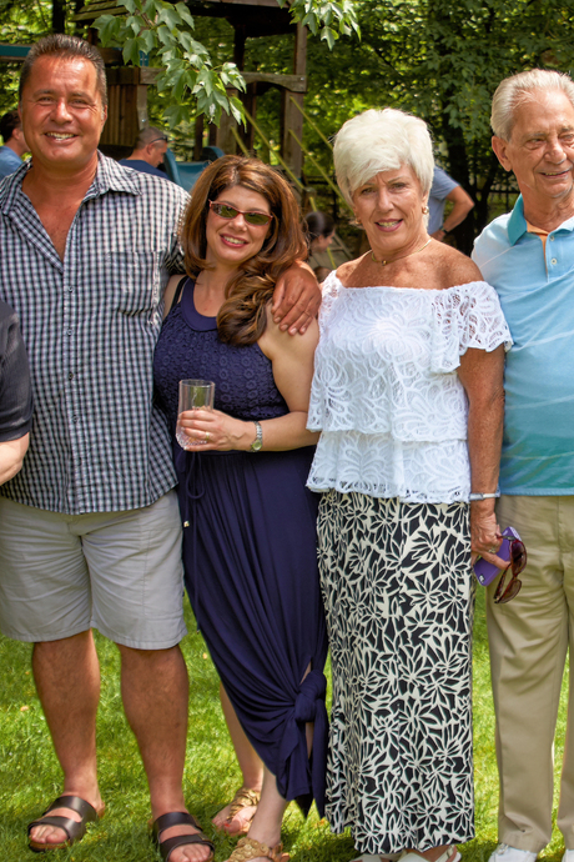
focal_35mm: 61
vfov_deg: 32.9
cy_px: 430
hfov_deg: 21.9
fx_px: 1459
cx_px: 479
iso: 100
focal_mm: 26
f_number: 3.2
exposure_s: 1/250
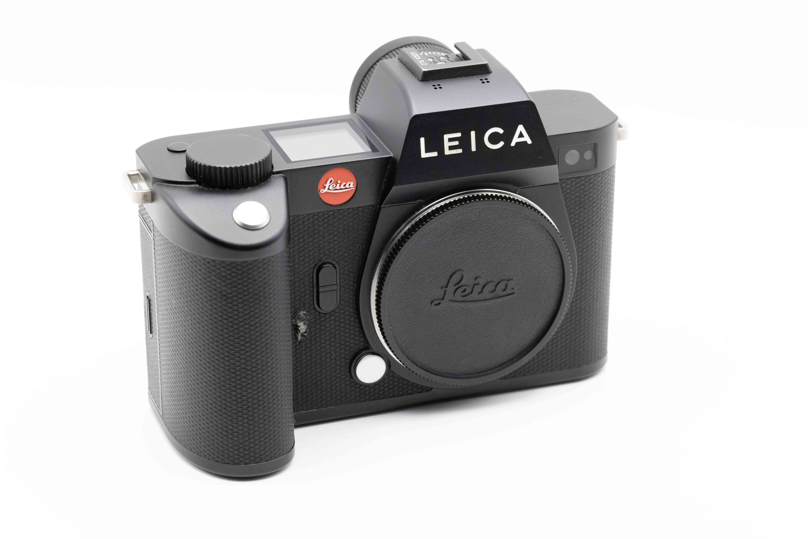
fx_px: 2020
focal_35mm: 90
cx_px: 404
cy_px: 270
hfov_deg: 22.6
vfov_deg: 15.2
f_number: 10
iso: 3200
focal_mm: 90
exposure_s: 1/200
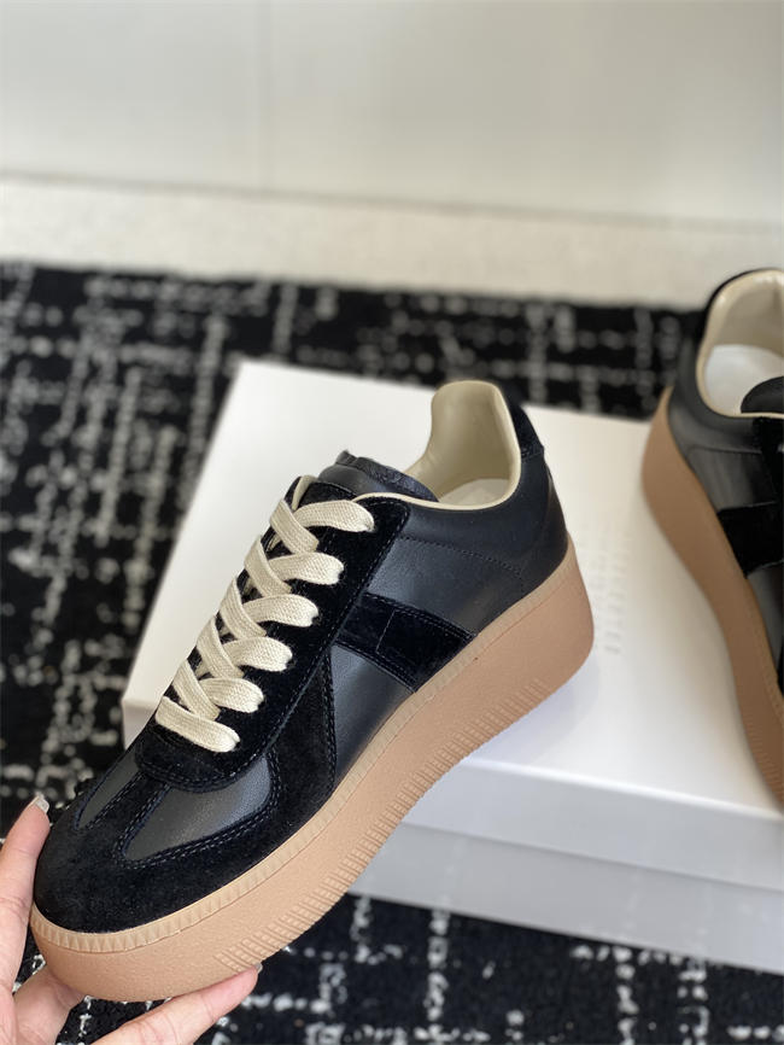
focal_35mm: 52
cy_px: 522
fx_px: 1570
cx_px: 392
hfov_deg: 28.0
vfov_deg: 36.8
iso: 25
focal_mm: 6
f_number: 2
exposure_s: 1/122
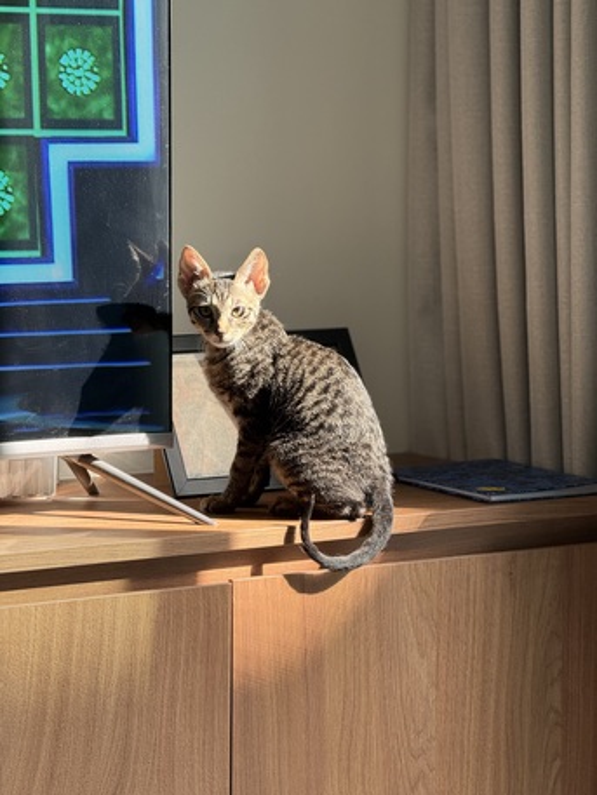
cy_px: 398
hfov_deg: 12.4
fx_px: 2758
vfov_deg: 16.4
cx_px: 298
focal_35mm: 120
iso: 160
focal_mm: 15.66
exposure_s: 1/99
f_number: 2.8
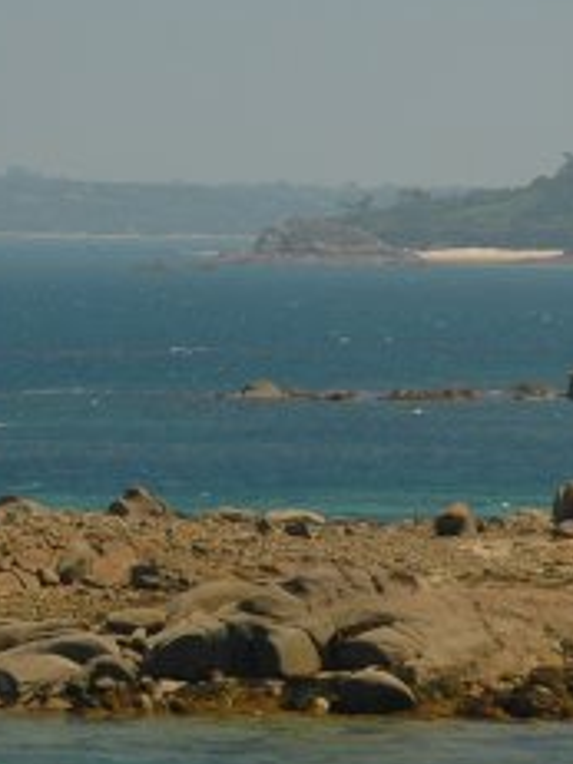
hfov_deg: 5.3
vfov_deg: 7.1
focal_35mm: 280
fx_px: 6186
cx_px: -99
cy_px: 370
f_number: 5.6
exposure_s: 1/250
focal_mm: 56
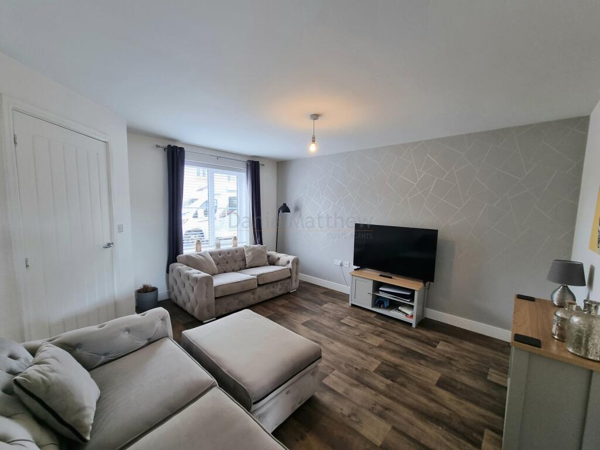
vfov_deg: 89.9
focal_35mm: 13
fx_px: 225
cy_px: 225
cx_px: 300
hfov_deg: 106.2
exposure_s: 1/50
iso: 100
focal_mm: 2.2
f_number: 2.2
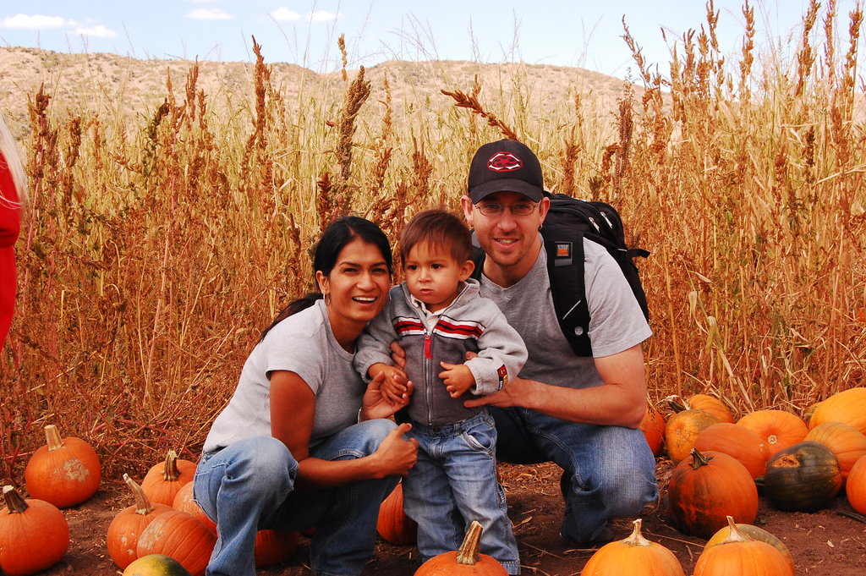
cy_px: 288
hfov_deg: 37.9
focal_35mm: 52
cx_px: 433
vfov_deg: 25.7
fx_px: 1262
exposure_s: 1/400
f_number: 10
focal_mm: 35
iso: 800
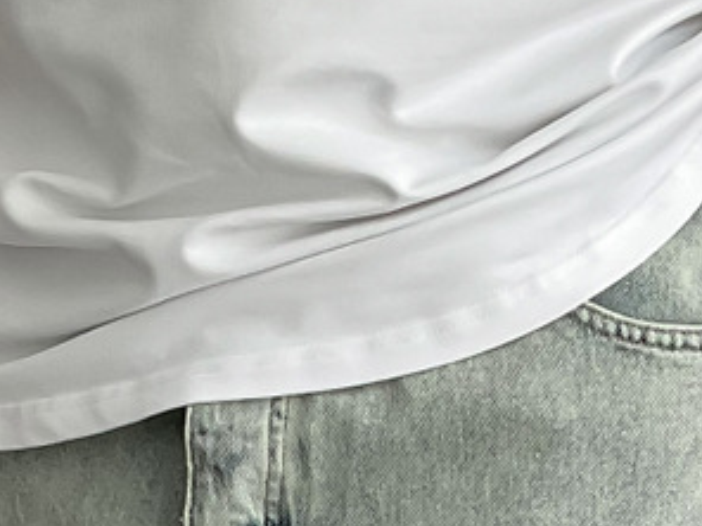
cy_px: 1121
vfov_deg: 8.8
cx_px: 285
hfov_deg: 12.6
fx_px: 3184
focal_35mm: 157
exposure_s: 1/120
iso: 25
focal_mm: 3
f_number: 1.8
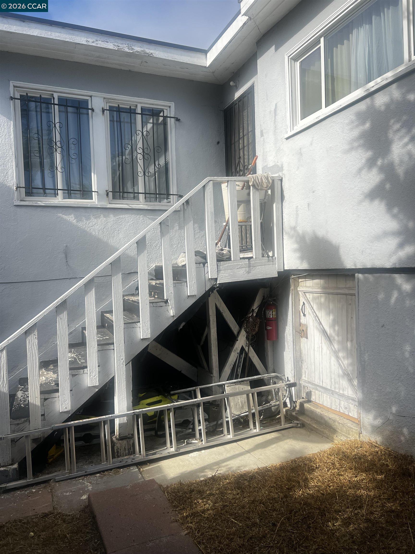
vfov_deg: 67.3
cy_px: 277
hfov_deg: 53.1
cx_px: 208
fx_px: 416
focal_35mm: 26
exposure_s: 1/2353
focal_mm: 5.7
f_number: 1.5
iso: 50
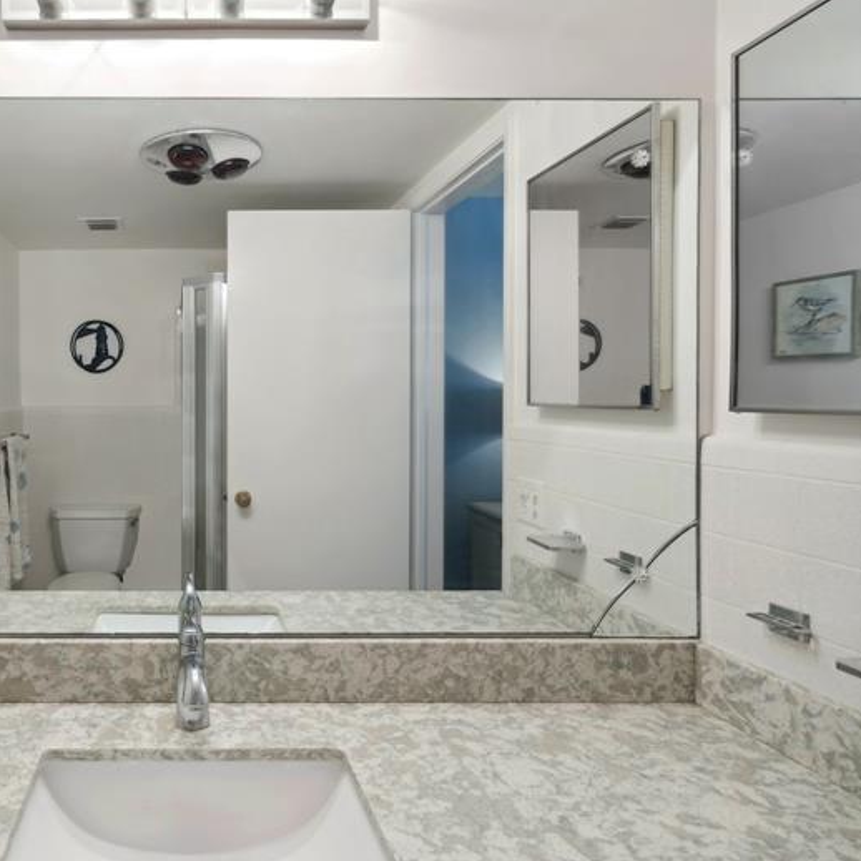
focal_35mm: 21
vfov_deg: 72.1
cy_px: 430
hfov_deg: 67.2
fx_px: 591
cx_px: 208
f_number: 8
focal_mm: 16
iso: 400
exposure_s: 1/8
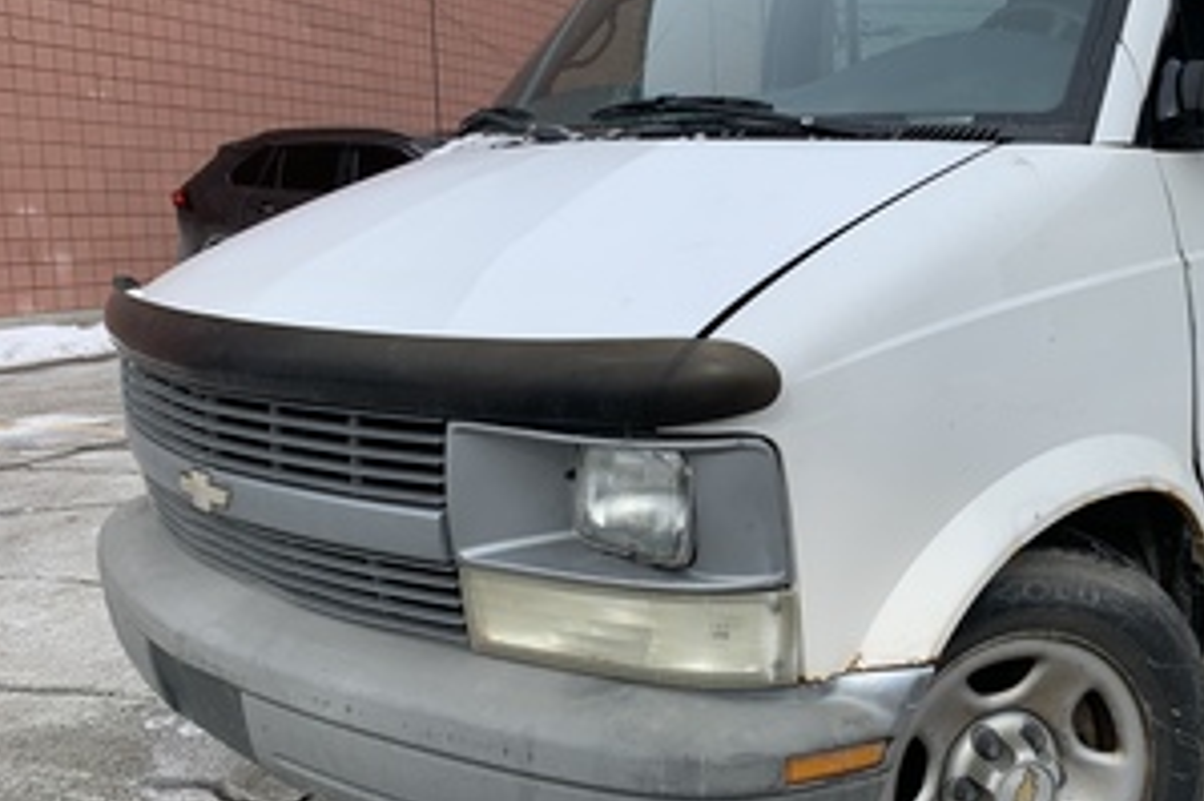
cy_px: 388
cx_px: 838
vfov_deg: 35.0
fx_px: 1270
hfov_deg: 49.5
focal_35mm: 38
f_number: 1.8
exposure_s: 1/1748
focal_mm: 4.25
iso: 25
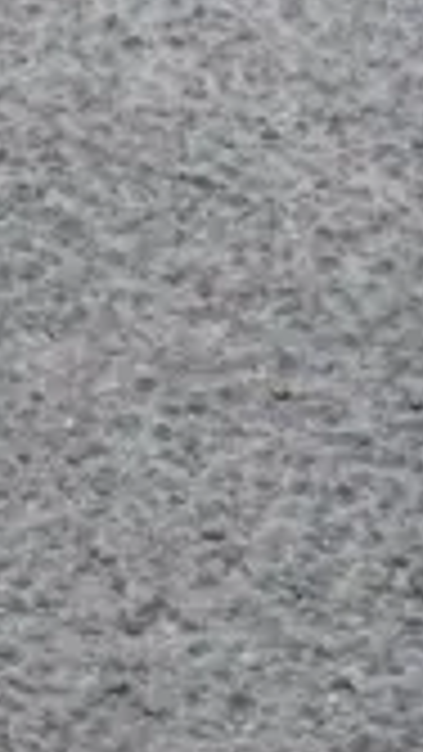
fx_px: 5580
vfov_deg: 7.5
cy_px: -554
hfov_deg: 4.1
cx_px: -1213
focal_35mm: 280
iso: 200
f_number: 7.1
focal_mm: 21
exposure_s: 1/200
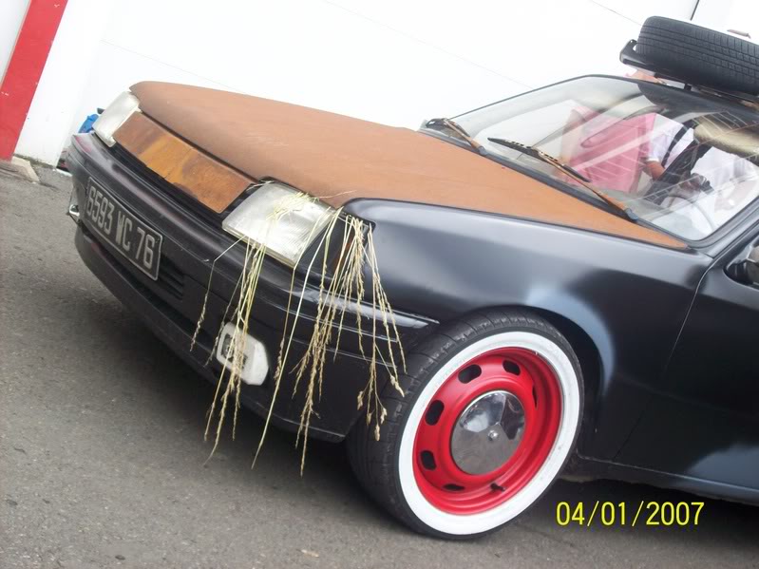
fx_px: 1228
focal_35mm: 56
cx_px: 380
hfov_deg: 34.4
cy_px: 284
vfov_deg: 26.1
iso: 80
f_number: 3.4
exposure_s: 1/128
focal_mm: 9.4
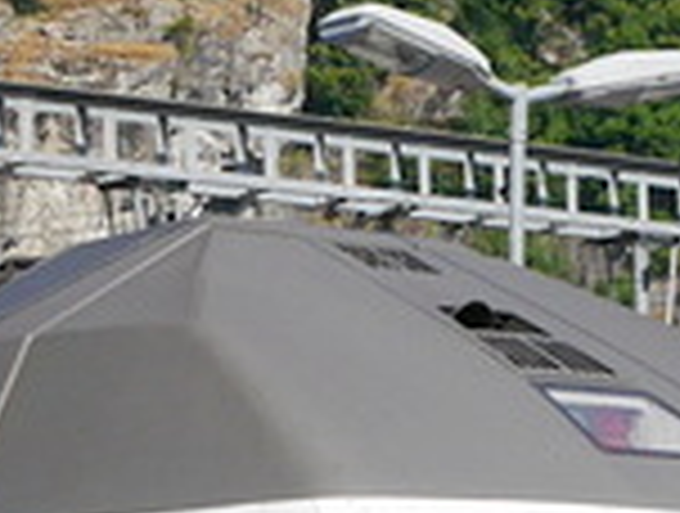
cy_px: 1048
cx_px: -248
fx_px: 6242
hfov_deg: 6.2
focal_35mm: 317
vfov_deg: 4.6
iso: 160
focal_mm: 20
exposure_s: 1/400
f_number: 8
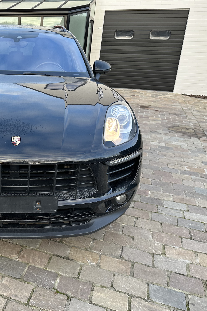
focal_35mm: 34
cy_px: 155
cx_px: 17
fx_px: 293
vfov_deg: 55.8
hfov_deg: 36.2
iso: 64
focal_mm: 6.86
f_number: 1.78
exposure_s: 1/206
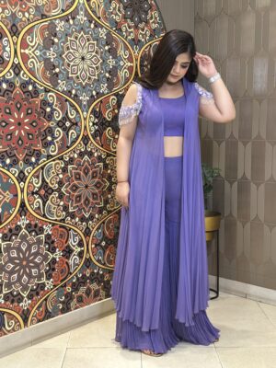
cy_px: 184
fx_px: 510
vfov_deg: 39.7
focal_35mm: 48
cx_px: 138
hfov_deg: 30.3
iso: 125
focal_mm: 6.86
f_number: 1.78
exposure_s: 1/50
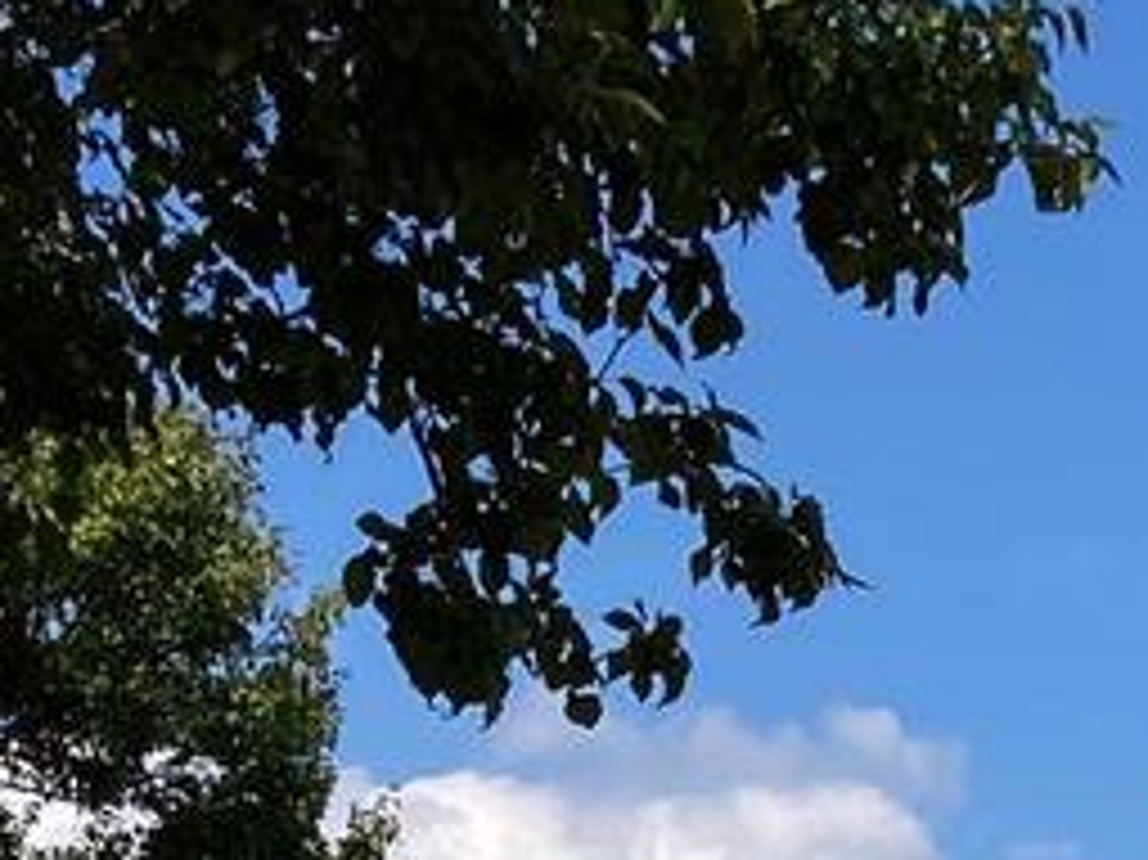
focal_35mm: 158
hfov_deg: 11.7
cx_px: 1931
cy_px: 2355
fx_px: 5237
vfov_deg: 8.3
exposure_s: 1/2288
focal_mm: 3.99
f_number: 1.8
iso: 20
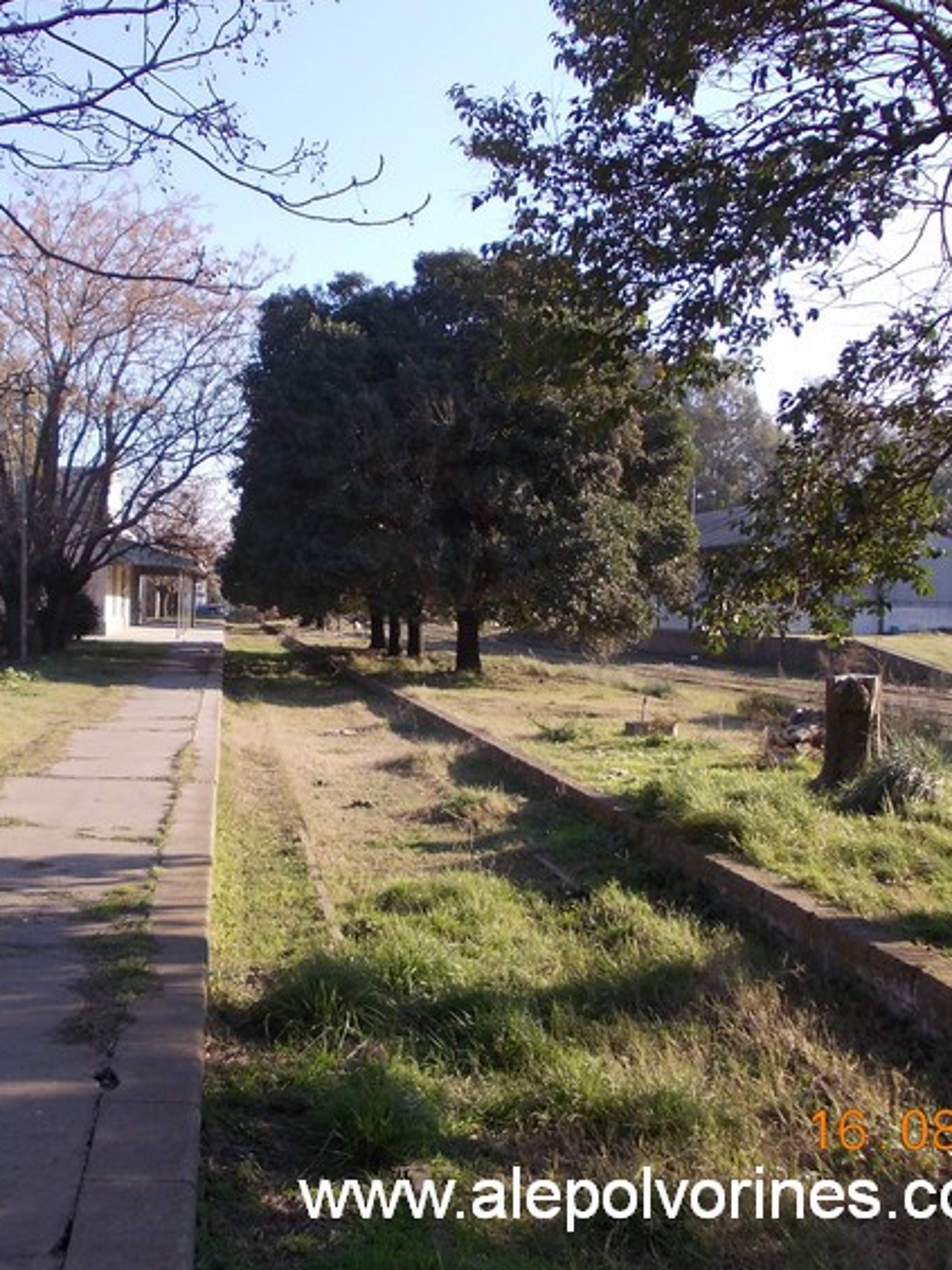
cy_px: 637
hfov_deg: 37.4
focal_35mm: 38
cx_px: 342
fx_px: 1393
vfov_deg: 49.0
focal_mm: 4
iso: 80
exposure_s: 1/500
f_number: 2.7
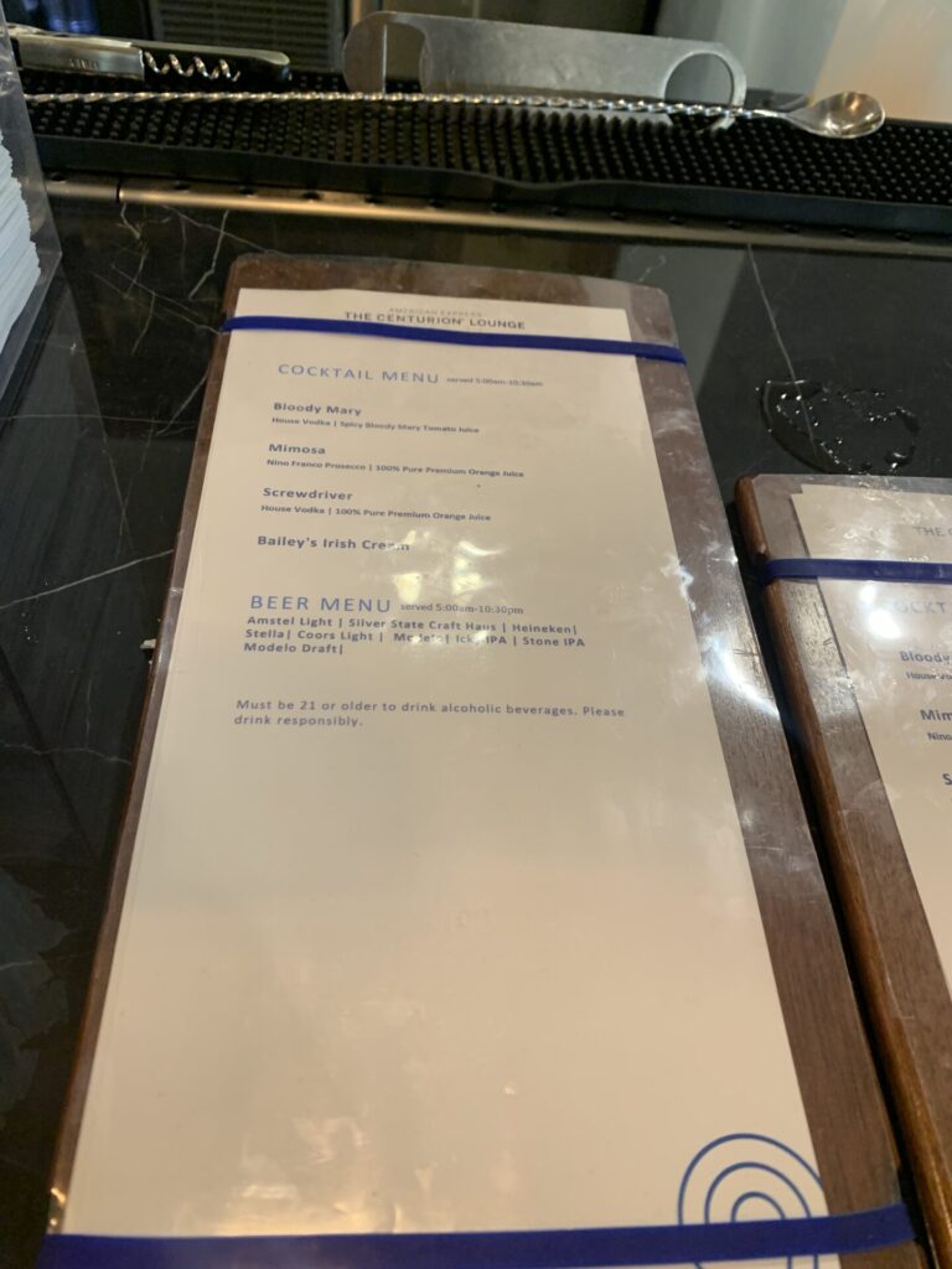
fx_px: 953
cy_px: 634
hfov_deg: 53.1
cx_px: 476
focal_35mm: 26
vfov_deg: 67.3
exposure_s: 1/60
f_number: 1.8
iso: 200
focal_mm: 4.25
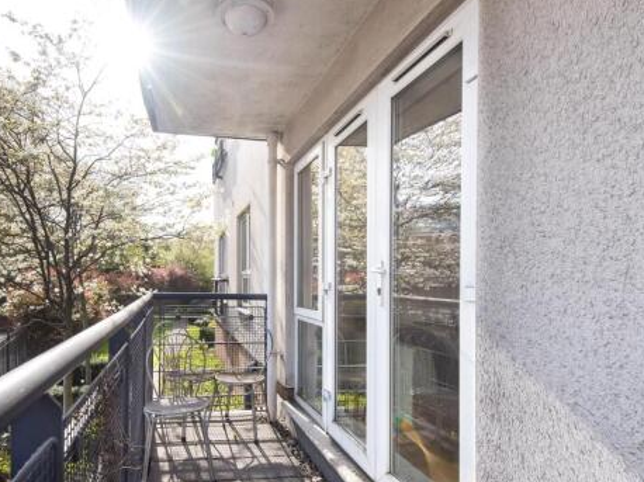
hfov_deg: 76.2
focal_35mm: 22
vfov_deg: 61.0
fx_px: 409
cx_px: 354
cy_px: 252
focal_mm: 16
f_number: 8
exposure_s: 1/500
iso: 800
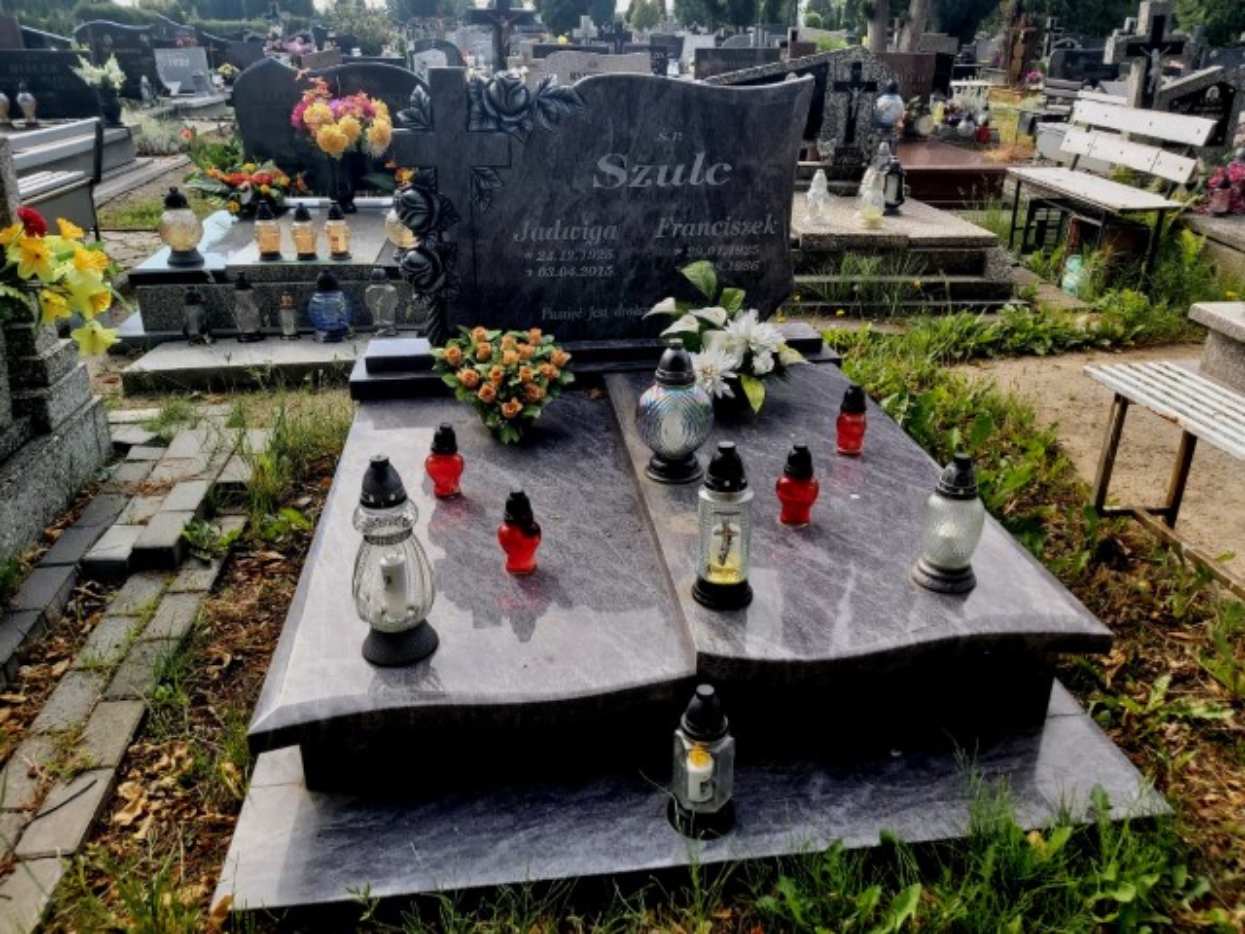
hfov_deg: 67.3
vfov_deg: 53.1
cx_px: 622
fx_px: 935
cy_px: 467
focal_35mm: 26
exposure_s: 1/831
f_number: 1.7
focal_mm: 3.92
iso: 64
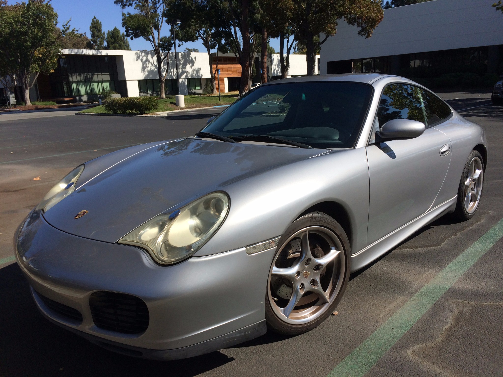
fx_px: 421
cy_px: 188
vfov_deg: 48.2
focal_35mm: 29
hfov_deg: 61.7
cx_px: 252
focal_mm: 4.15
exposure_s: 1/2564
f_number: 2.2
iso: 32
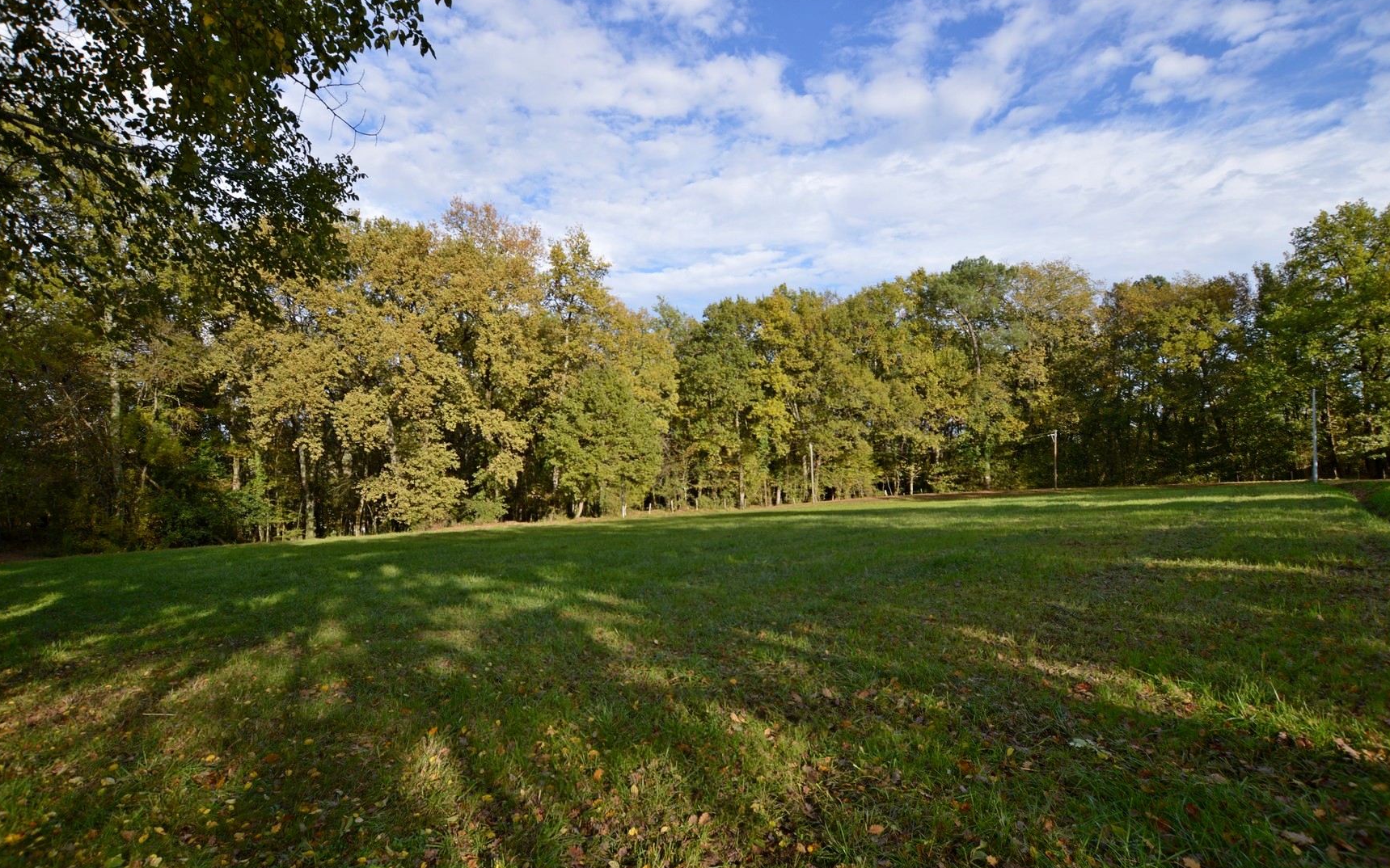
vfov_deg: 71.1
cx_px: 687
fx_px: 606
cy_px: 465
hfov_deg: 97.8
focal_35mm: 16
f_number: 7.1
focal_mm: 10
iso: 100
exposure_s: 1/200
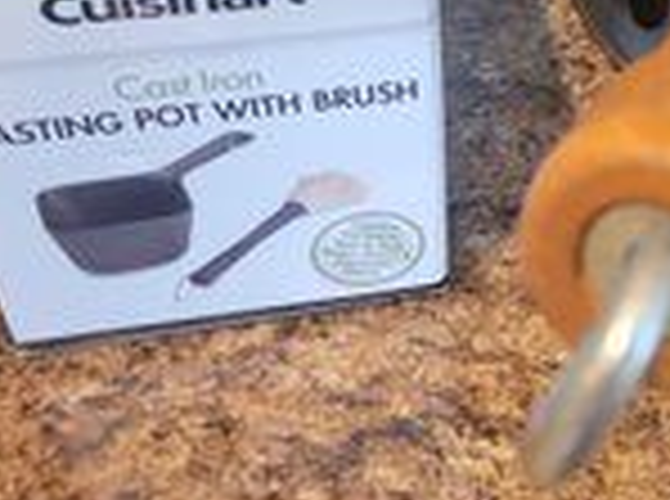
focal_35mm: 60
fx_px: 1159
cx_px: 618
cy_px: -52
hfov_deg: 30.6
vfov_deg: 22.9
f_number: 1.8
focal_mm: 5.4
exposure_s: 1/40
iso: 320
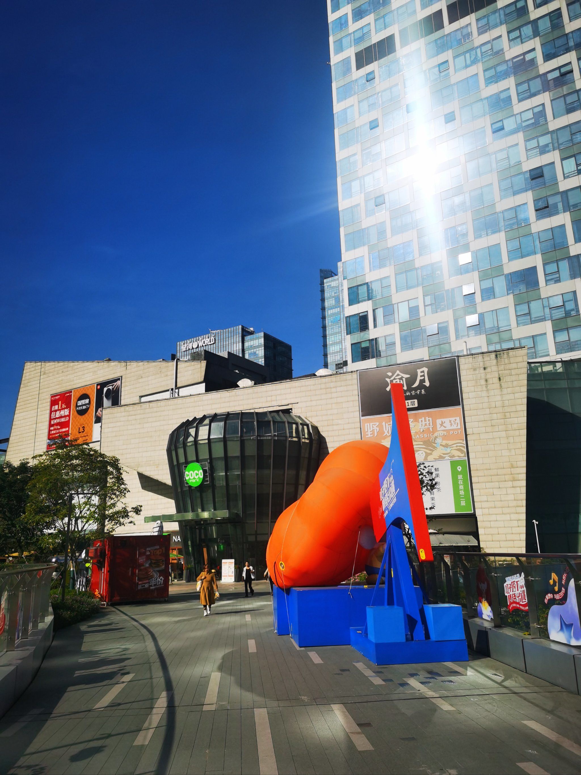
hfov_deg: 51.4
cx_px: 290
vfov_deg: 65.3
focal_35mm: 27
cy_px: 388
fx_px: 604
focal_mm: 5.56
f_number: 1.6
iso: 50
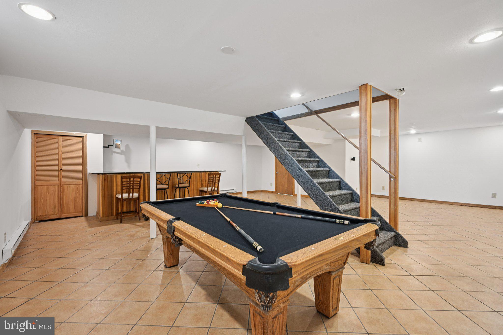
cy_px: 168
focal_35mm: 16
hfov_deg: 96.7
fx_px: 224
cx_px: 252
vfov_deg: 73.7
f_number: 8
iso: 400
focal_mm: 16
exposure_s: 1/2.5
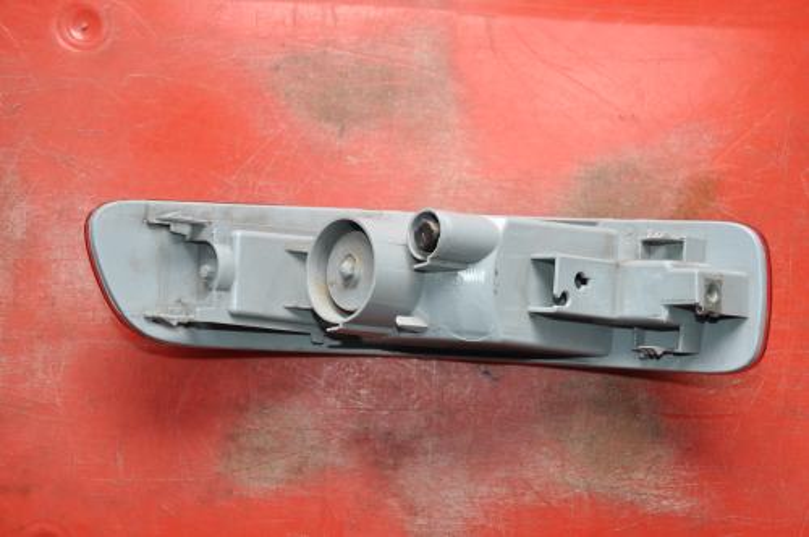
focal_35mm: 57
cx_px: 404
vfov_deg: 23.7
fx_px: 1279
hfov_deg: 35.1
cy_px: 268
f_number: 4.5
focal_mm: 38
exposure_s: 1/60
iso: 500
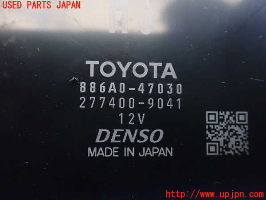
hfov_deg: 60.0
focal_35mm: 30
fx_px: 231
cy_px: 100
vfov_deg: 46.8
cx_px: 133
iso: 1600
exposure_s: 1/15
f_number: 2.3
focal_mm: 5.4
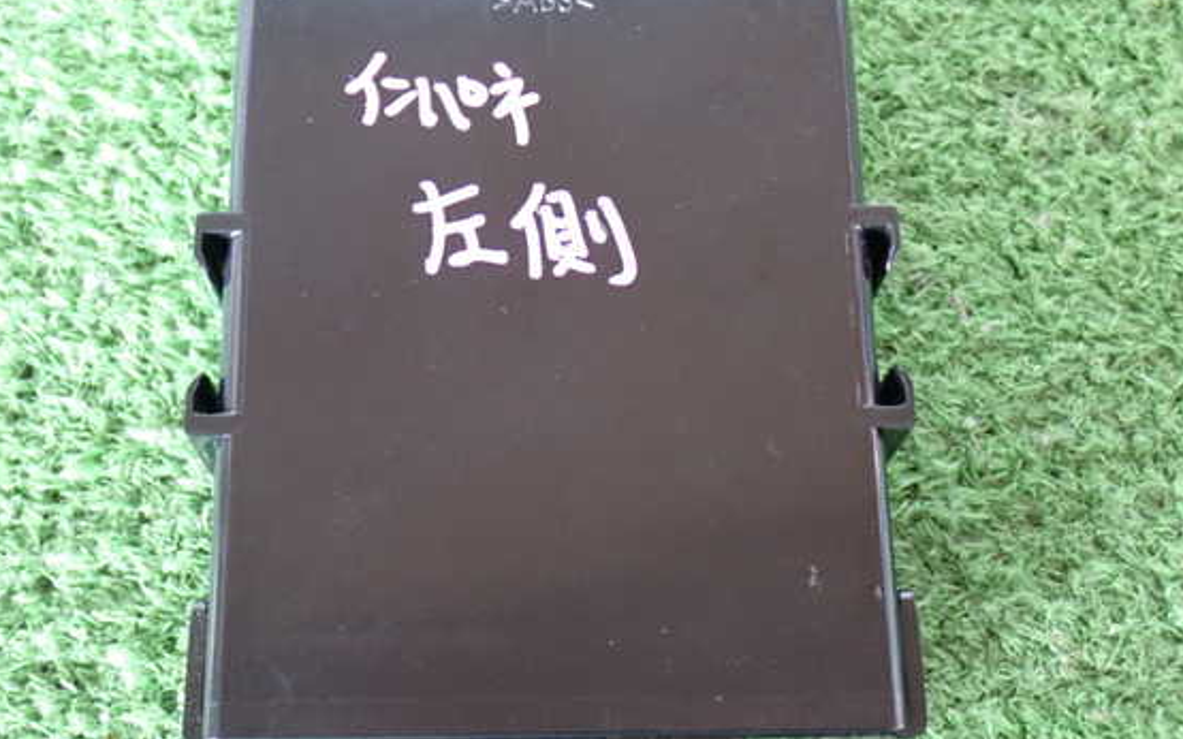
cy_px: 350
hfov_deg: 37.5
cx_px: 564
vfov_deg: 24.0
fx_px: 1741
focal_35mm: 54
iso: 800
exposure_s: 1/20
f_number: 3.1
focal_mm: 8.4
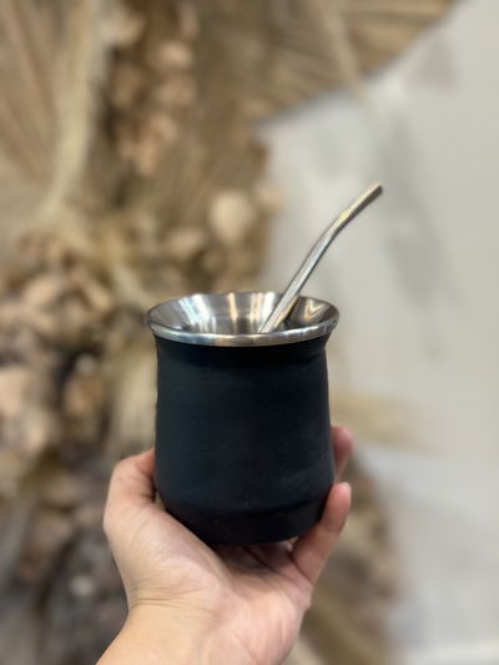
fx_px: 922
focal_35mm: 48
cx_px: 250
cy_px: 332
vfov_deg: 39.6
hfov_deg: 30.3
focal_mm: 6.76
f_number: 1.78
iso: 200
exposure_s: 1/60
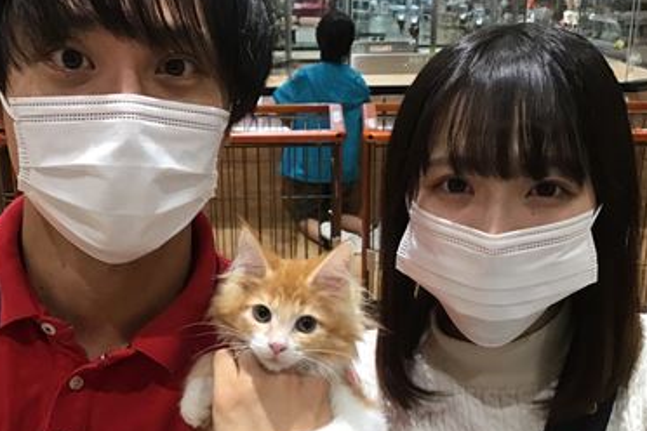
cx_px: 273
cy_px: 344
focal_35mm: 52
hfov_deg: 38.1
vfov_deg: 25.5
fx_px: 934
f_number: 2.4
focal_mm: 3.3
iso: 80
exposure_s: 1/30
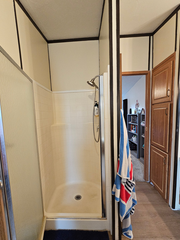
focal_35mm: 14
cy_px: 127
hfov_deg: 85.6
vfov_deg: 102.0
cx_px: 84
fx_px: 97
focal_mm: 2.2
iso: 500
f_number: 2.2
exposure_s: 1/77.4
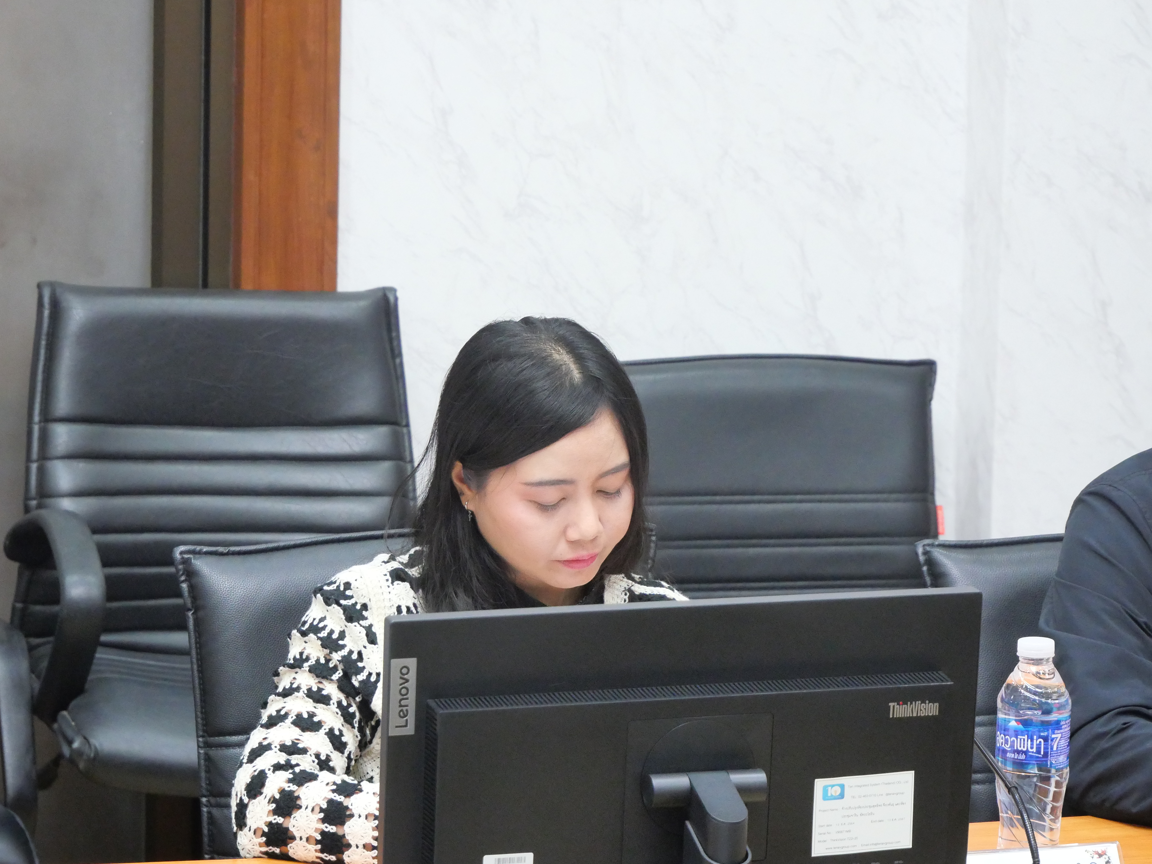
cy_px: 432
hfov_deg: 14.6
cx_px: 571
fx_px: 4493
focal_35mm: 135
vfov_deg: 11.0
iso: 3200
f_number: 5.6
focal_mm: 60
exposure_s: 1/30
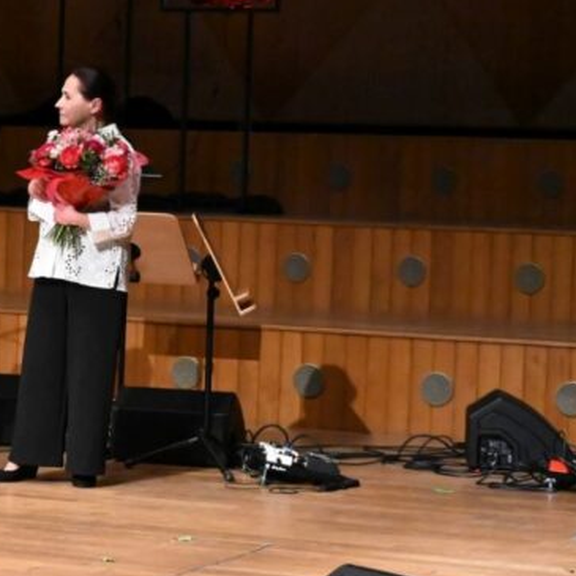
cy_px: 244
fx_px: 2692
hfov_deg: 11.9
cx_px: -125
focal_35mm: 143
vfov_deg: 12.2
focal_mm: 60
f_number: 6
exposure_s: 1/400
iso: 16000
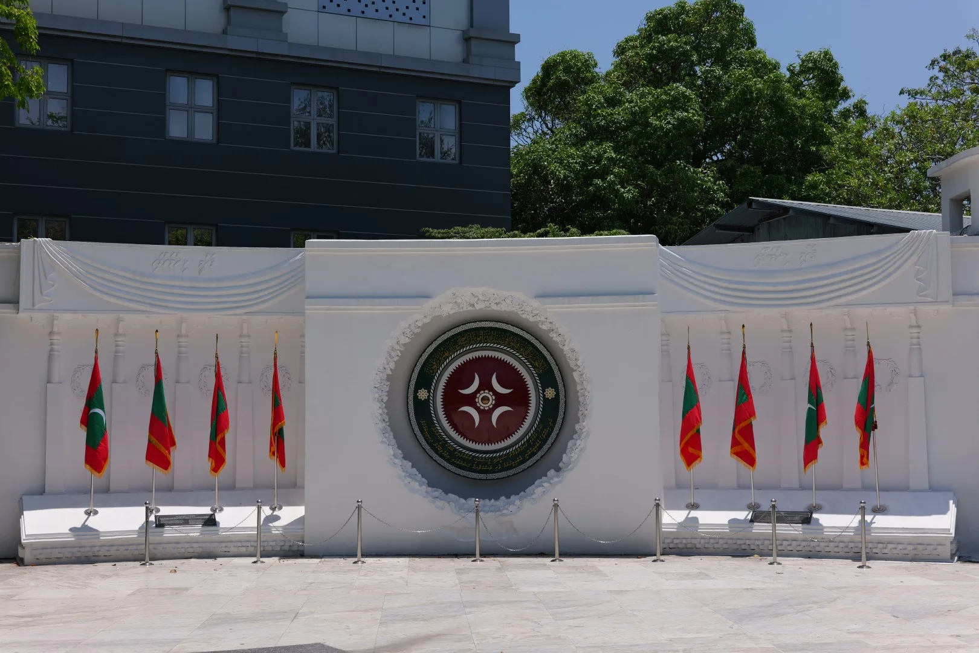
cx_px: 490
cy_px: 326
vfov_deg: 29.2
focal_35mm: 46
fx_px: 1251
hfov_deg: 42.7
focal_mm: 46
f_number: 8
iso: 100
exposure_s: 1/400
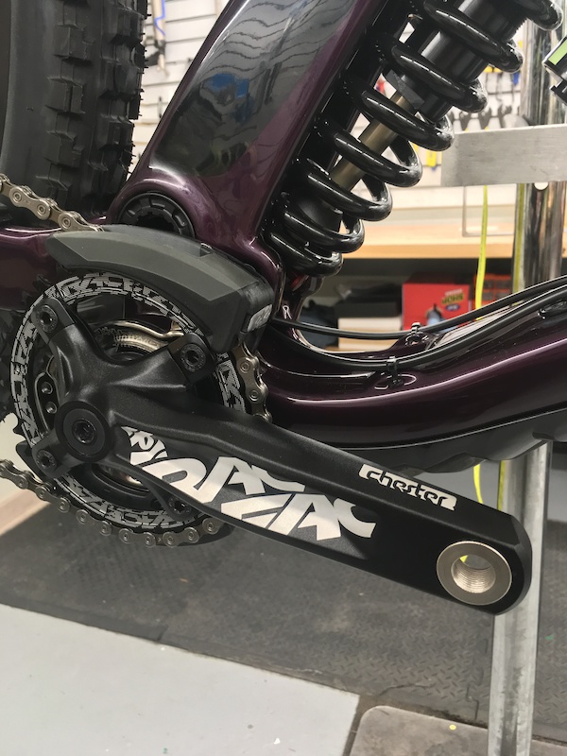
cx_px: 284
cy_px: 378
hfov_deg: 48.2
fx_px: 633
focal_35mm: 29
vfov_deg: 61.7
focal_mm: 4.15
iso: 160
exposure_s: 1/30
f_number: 2.2
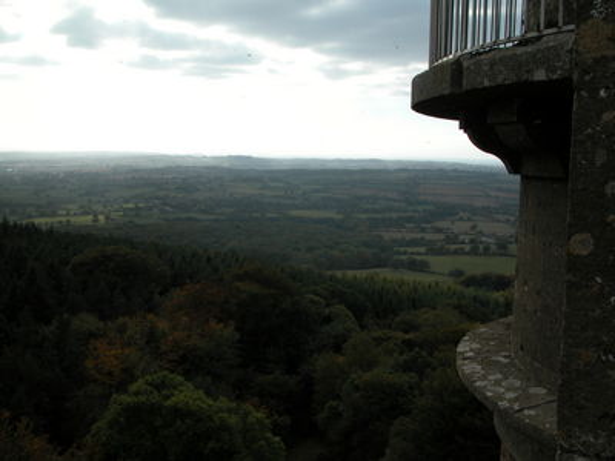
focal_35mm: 35
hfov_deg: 52.6
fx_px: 622
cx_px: 308
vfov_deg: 40.7
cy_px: 230
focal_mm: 8.9
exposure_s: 1/302
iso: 100
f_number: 7.1
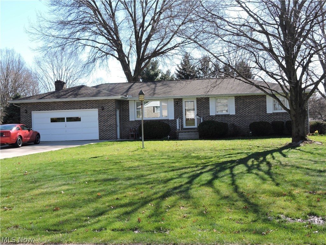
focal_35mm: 45
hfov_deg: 42.1
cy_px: 122
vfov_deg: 32.2
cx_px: 163
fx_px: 424
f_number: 4
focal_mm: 8.1
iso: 100
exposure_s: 1/320
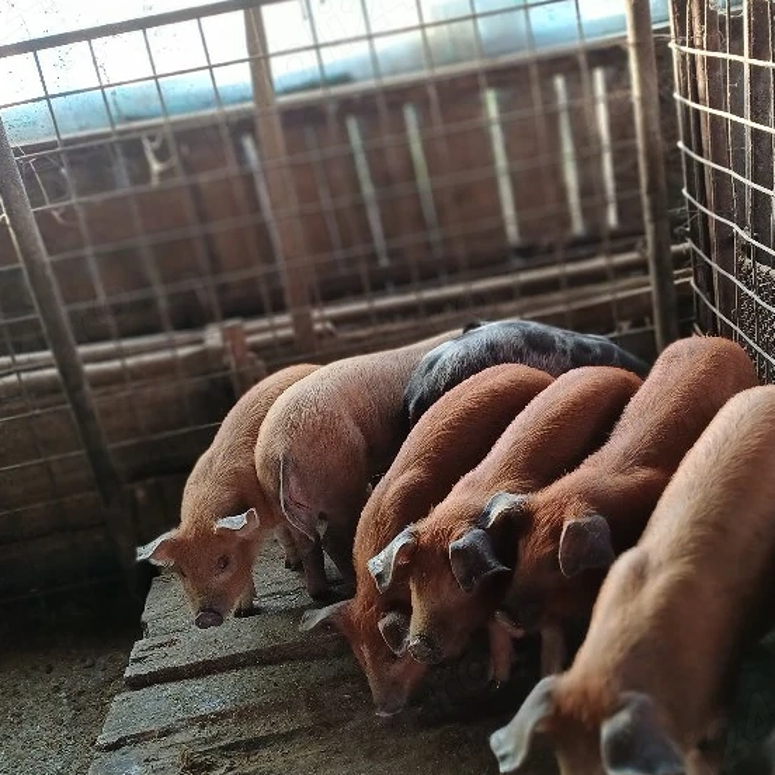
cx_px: 438
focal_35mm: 40
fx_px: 1013
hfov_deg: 41.8
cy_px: 406
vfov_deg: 41.8
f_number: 1.8
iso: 200
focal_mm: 4.65
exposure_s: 1/50
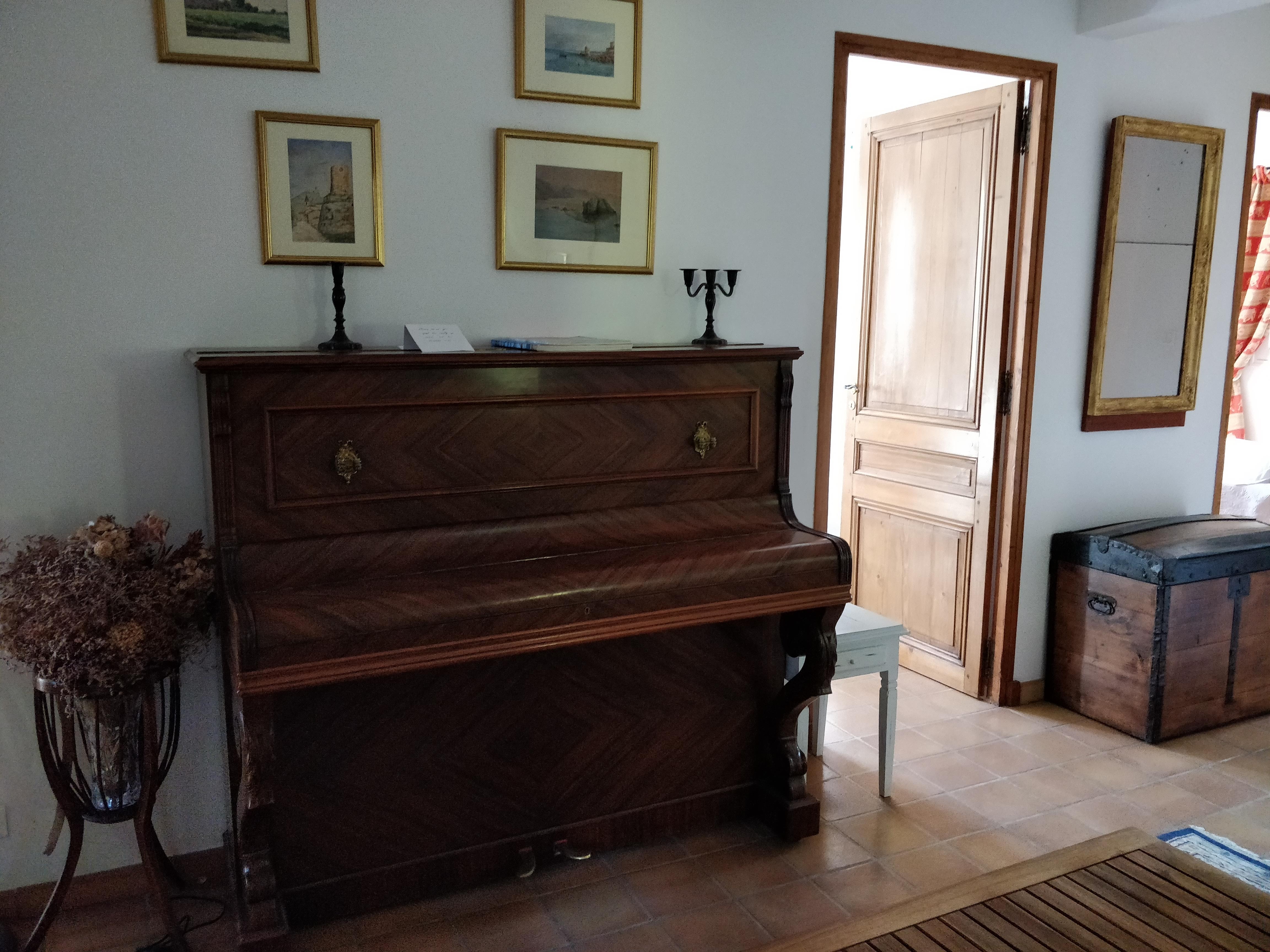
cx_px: 635
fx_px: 881
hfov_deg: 71.6
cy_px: 476
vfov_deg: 56.8
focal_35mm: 24
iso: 1250
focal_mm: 4.1
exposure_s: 1/33
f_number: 1.7
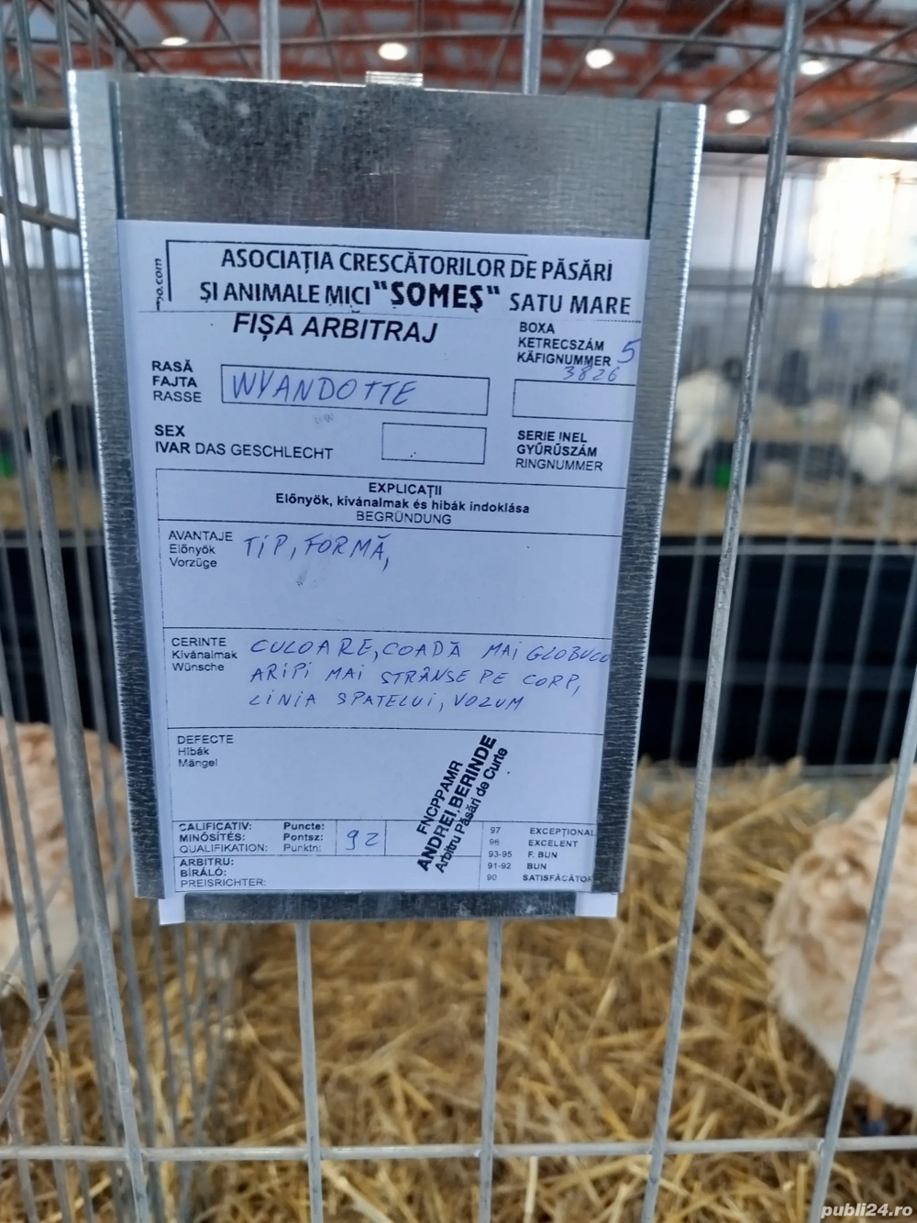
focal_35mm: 24
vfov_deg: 71.6
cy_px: 612
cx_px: 458
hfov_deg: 56.8
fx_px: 848
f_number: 1.7
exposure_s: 1/33
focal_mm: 5.31
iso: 200
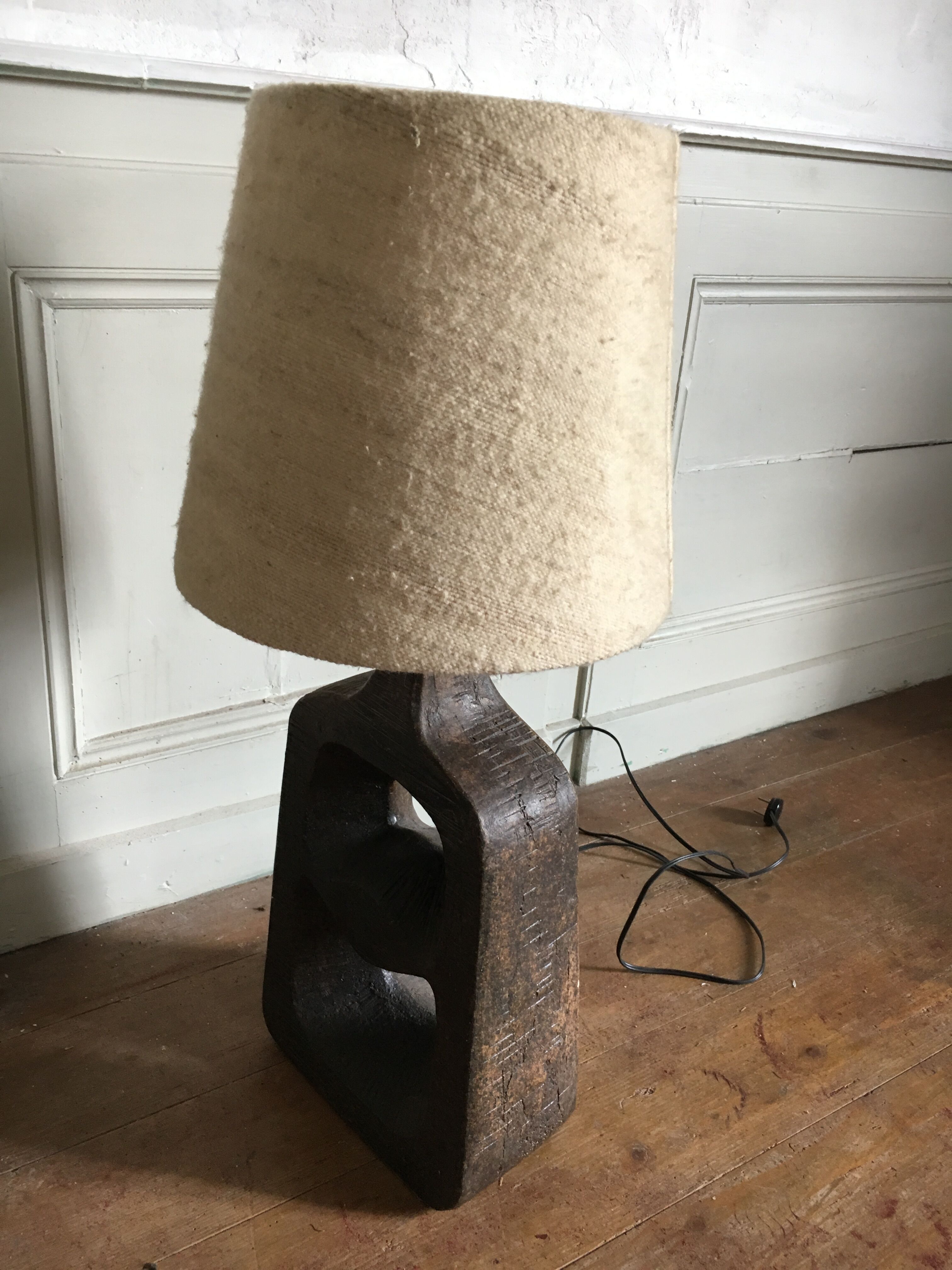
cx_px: 476
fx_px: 1063
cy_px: 635
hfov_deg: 48.2
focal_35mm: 29
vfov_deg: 61.7
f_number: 2.2
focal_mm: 4.15
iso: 125
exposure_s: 1/33
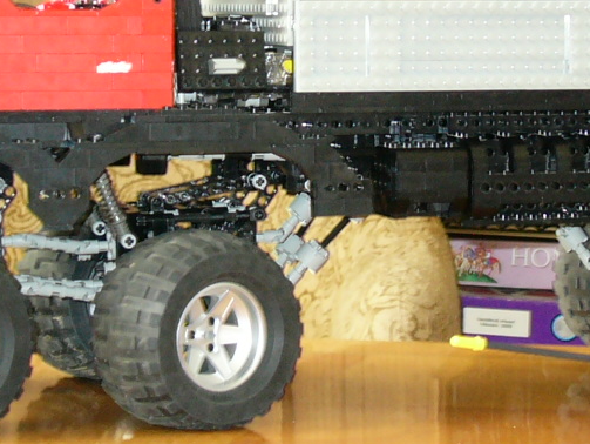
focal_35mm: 178
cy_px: 94
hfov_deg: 11.1
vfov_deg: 8.3
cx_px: 292
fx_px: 3036
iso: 200
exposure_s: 1/2
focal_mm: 11.6
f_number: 4
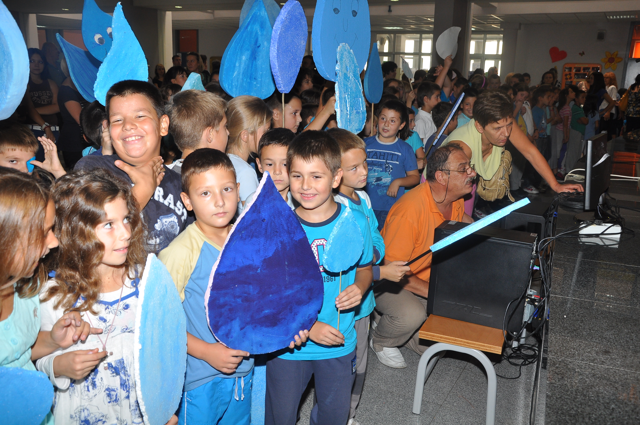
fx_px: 586
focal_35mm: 33
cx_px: 320
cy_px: 212
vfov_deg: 39.9
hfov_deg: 57.3
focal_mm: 22
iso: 400
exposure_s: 1/100
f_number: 7.1
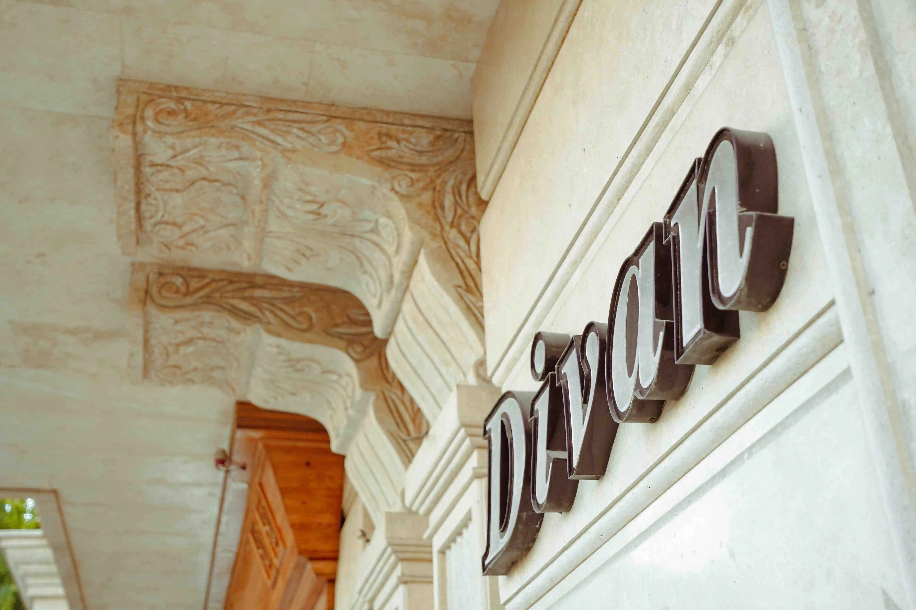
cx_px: 447
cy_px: 307
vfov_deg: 31.2
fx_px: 1094
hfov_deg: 45.4
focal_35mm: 43
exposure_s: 1/640
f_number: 2.8
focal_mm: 28
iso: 320
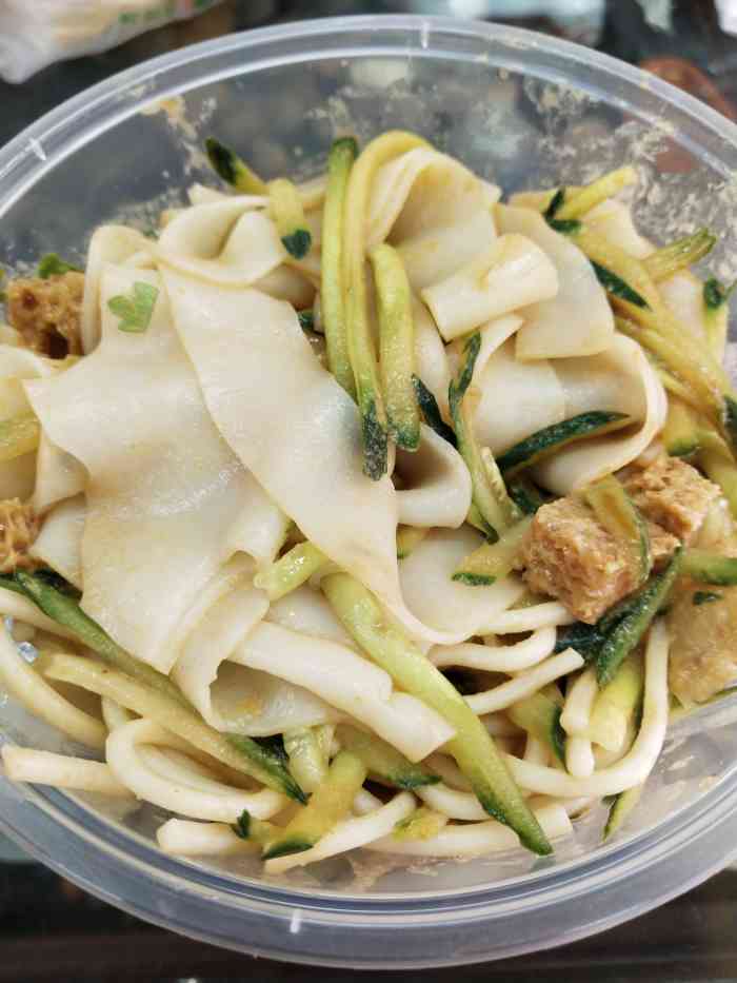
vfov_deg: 60.0
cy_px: 492
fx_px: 851
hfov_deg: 46.8
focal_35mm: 30
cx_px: 368
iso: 211
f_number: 1.8
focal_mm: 3.95
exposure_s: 1/50
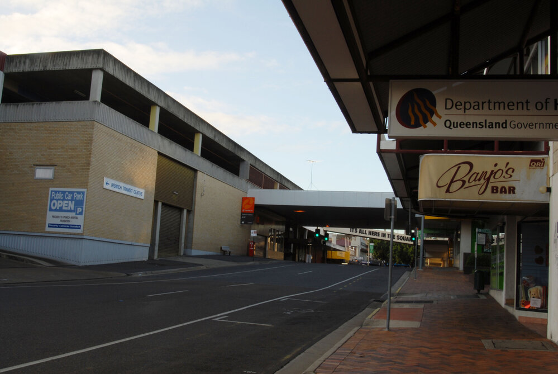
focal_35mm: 36
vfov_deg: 37.0
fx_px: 559
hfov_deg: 53.1
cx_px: 279
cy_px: 187
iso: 100
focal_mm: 24
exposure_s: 1/8
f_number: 22
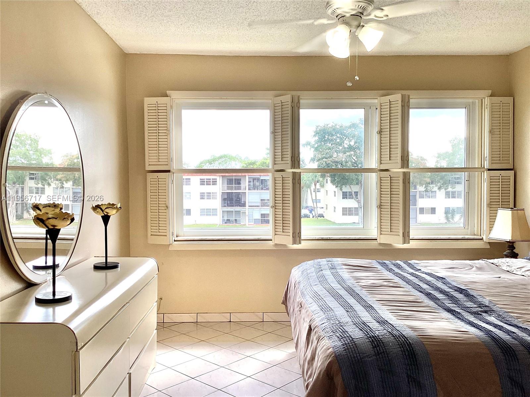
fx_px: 475
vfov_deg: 45.4
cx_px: 265
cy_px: 198
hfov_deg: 58.4
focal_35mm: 31
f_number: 2.4
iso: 32
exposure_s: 1/100
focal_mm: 3.3
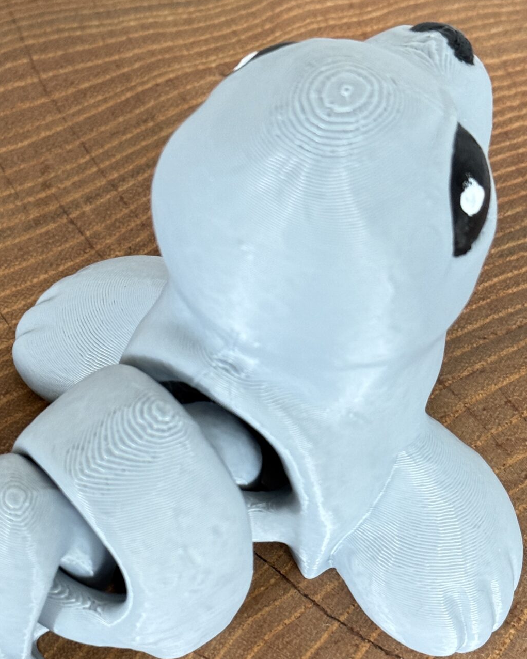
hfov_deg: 16.3
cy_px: 398
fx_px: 1832
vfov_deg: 20.3
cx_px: 205
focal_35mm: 94
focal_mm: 6.76
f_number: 1.78
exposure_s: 1/60
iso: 125
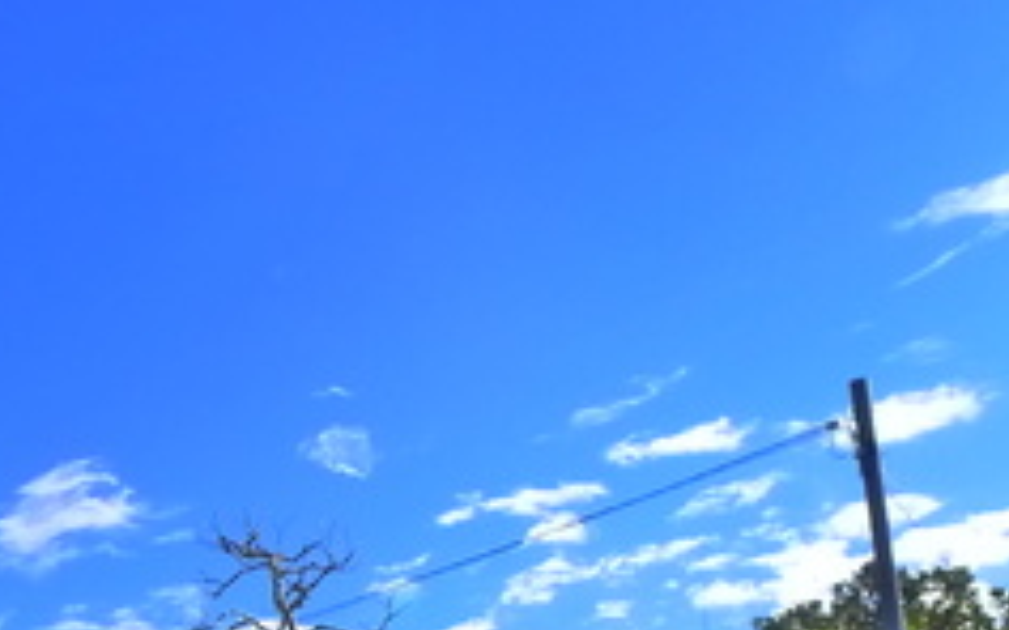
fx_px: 2062
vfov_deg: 16.1
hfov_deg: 25.7
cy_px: 905
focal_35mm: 75
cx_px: -72
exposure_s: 1/800
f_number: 4
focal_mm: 5.1
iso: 400
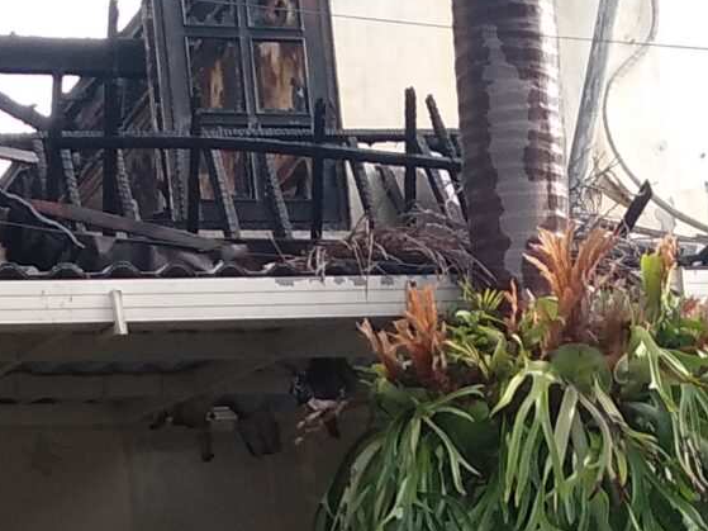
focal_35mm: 119
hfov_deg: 16.6
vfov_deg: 11.9
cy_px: 777
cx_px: 376
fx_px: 2433
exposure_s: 1/145
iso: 125
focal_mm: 3.82
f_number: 2.2
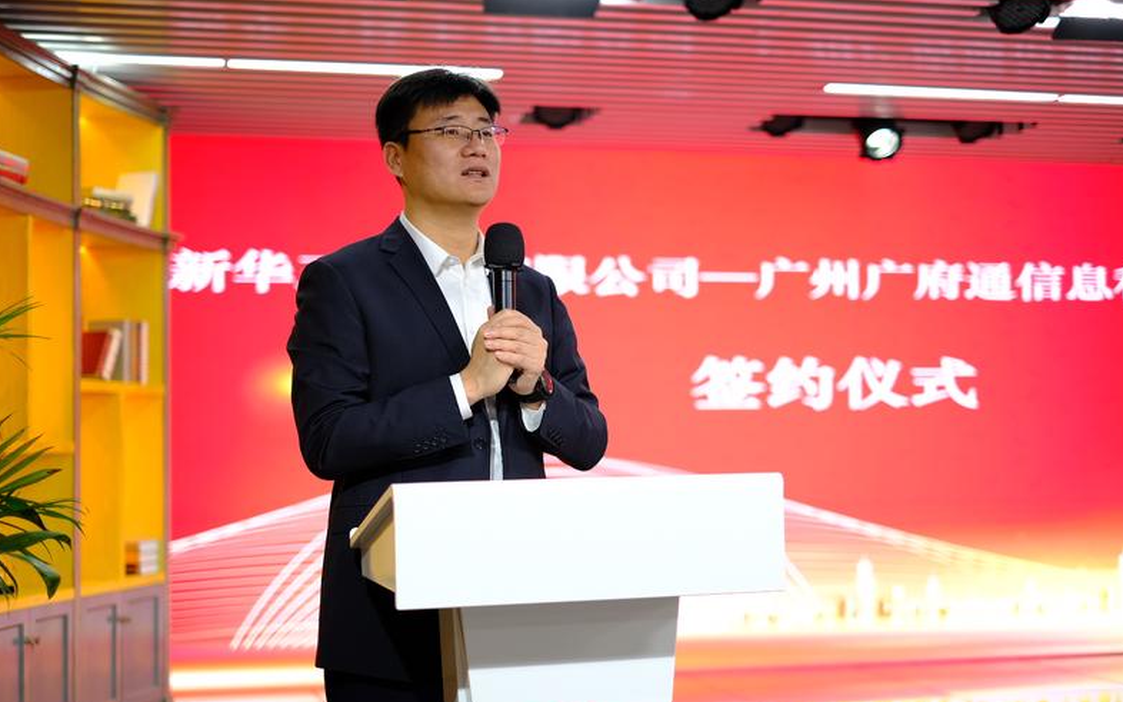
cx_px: 562
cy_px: 372
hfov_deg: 36.9
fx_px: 1683
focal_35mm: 55
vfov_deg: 23.5
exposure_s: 1/125
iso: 160
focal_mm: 35
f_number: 1.4
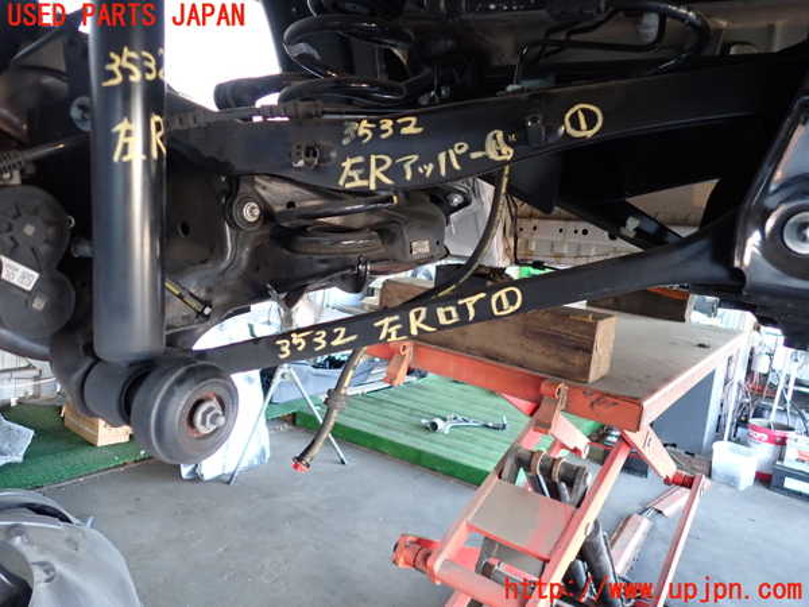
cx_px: 404
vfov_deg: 54.9
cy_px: 304
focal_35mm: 25
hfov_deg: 69.4
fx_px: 584
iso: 250
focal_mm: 4.5
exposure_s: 1/30
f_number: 2
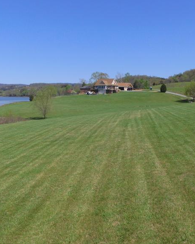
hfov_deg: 48.8
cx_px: 136
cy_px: 121
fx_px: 209
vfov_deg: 60.5
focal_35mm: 29
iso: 100
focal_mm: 3.61
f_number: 2.8
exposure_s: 1/1484
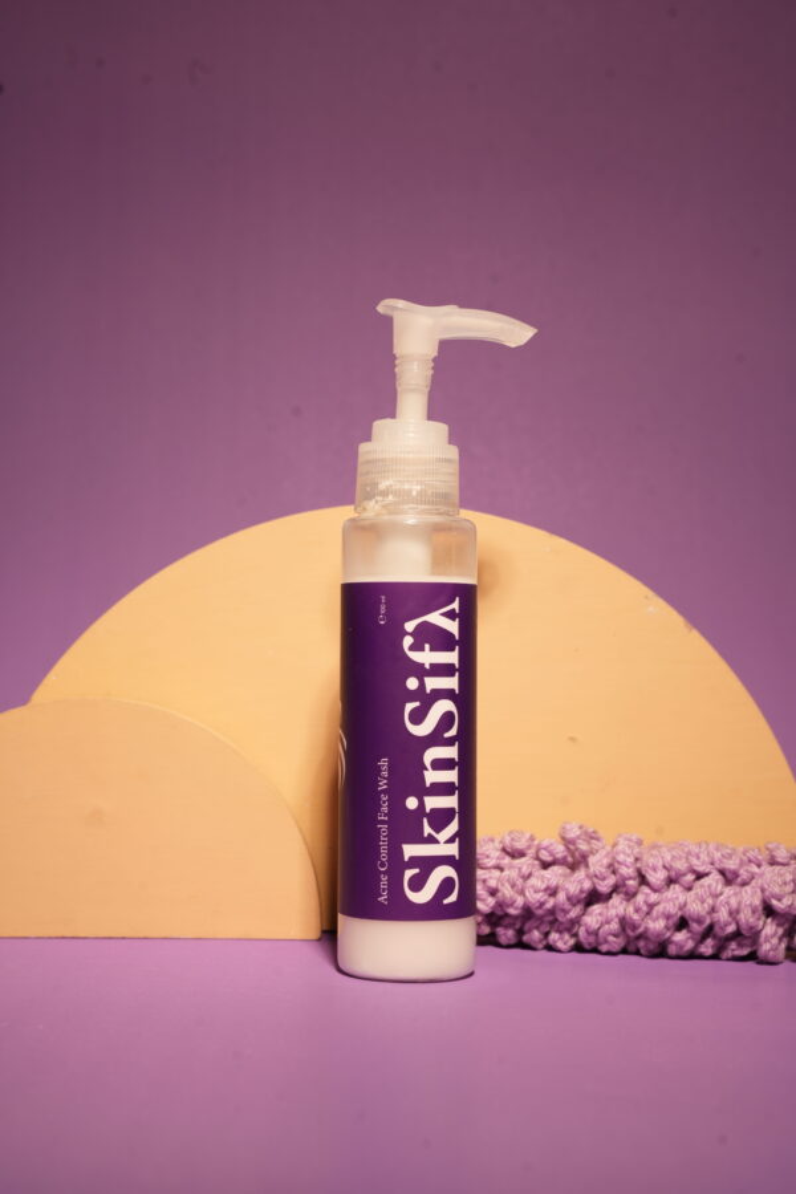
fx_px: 1811
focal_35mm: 55
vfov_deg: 36.5
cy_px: 597
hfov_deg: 24.8
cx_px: 398
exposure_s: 1/100
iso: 250
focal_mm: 54.6
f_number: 10
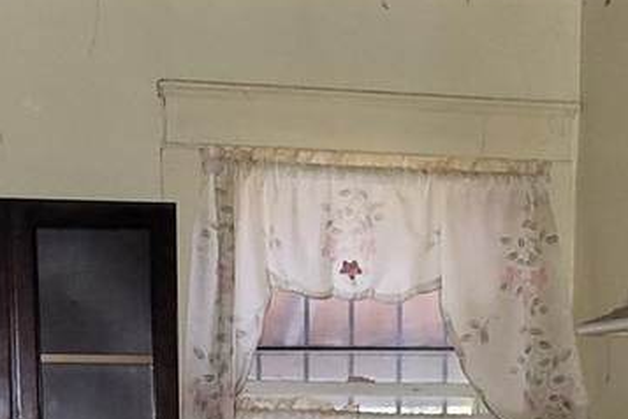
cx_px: 292
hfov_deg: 21.0
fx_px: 1692
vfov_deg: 13.1
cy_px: 683
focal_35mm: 97
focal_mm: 5.4
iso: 320
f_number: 1.8
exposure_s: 1/9.99
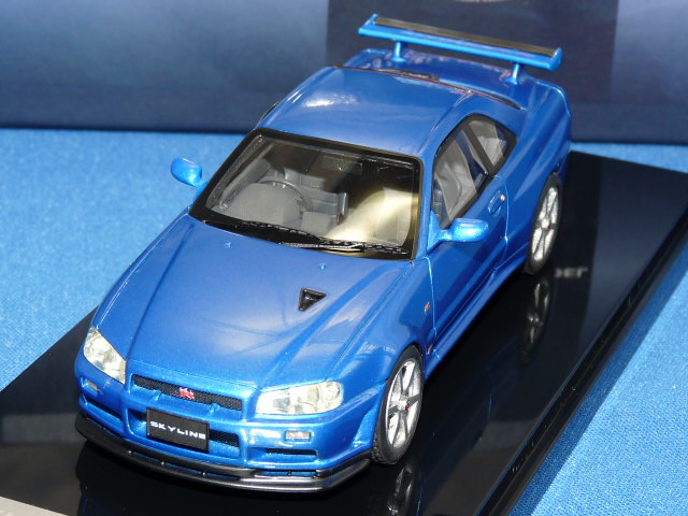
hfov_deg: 17.6
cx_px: 344
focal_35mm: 112
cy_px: 258
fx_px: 2226
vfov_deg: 13.2
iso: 100
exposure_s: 1/30
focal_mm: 11.5
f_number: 4
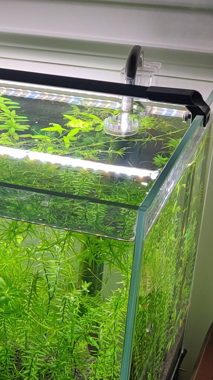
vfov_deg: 25.5
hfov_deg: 14.1
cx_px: -41
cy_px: 244
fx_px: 834
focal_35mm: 83
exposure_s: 1/50
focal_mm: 4.75
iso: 200
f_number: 1.65
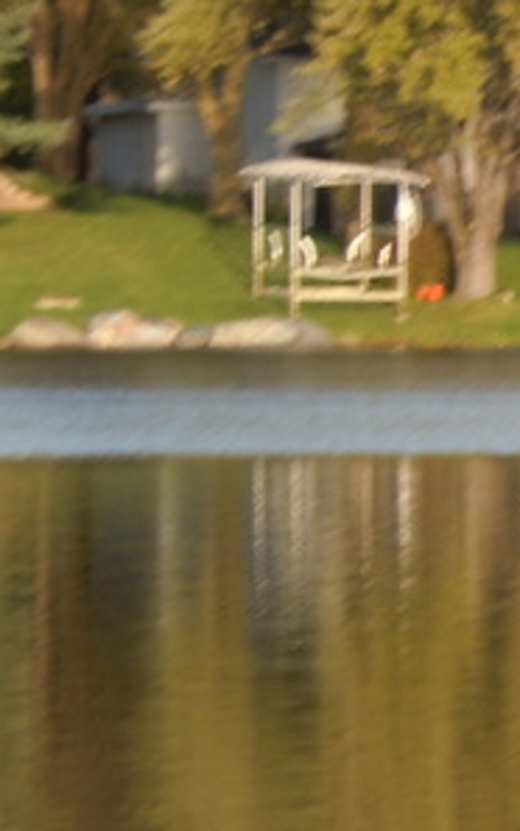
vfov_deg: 3.8
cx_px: 802
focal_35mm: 559
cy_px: 229
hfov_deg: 2.3
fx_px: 12657
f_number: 5.6
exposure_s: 1/160
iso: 100
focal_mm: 35
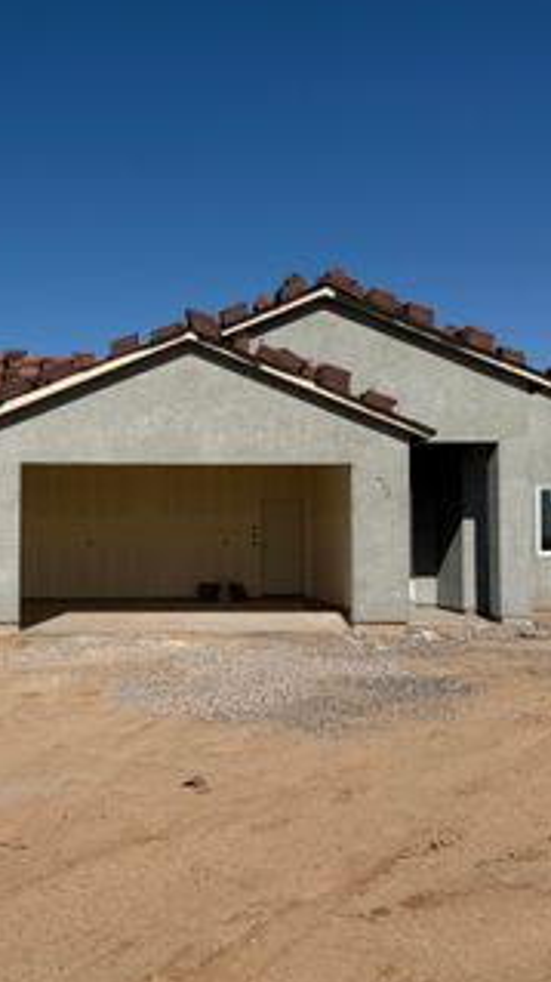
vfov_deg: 49.4
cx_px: 151
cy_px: 509
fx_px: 1067
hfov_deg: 28.6
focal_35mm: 41
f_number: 1.78
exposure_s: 1/10309
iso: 80
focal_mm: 6.76
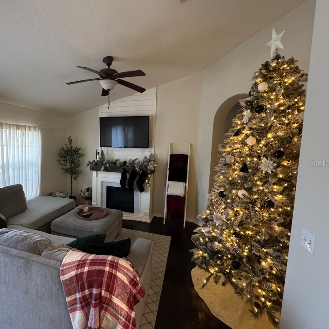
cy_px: 163
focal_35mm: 17
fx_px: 183
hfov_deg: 82.6
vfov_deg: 84.0
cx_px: 126
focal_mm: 2.22
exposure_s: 1/60
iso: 800
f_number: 2.2
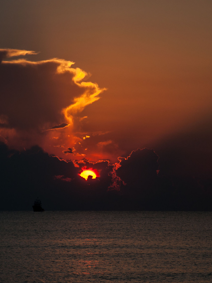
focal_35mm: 229
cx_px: 82
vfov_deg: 8.7
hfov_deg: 6.5
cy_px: 142
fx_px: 1868
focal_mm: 105
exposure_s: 1/1250
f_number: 5.6
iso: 200
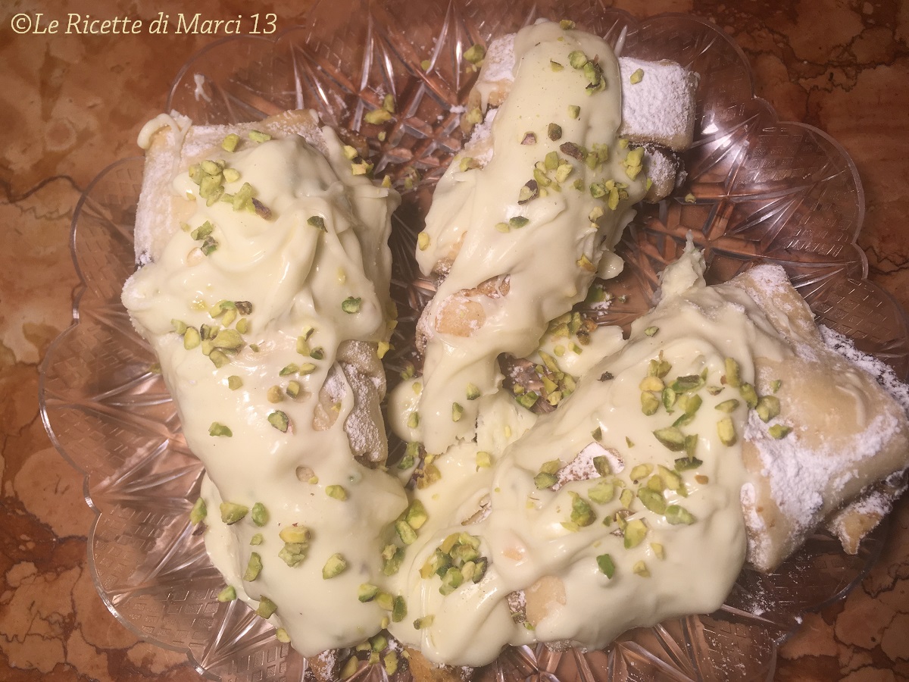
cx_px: 454
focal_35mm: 29
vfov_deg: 48.2
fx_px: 762
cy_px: 341
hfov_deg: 61.7
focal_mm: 4.15
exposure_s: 1/107
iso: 25
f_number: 2.2
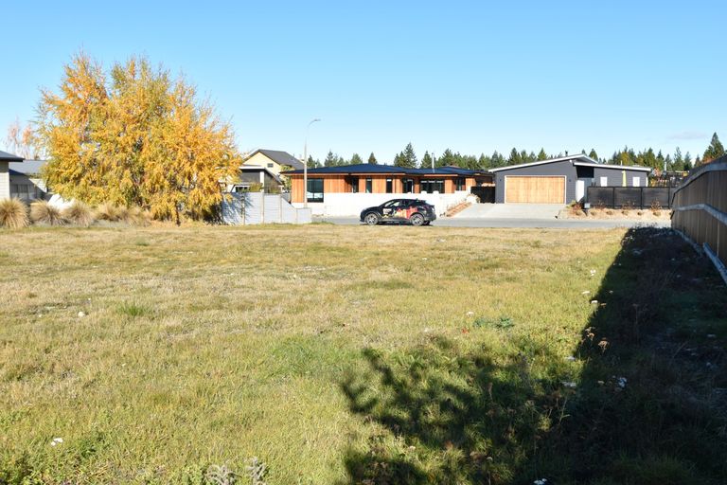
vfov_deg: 36.9
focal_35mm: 36
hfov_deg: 53.1
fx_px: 727
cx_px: 364
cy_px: 242
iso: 200
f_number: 9
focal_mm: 24
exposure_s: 1/320
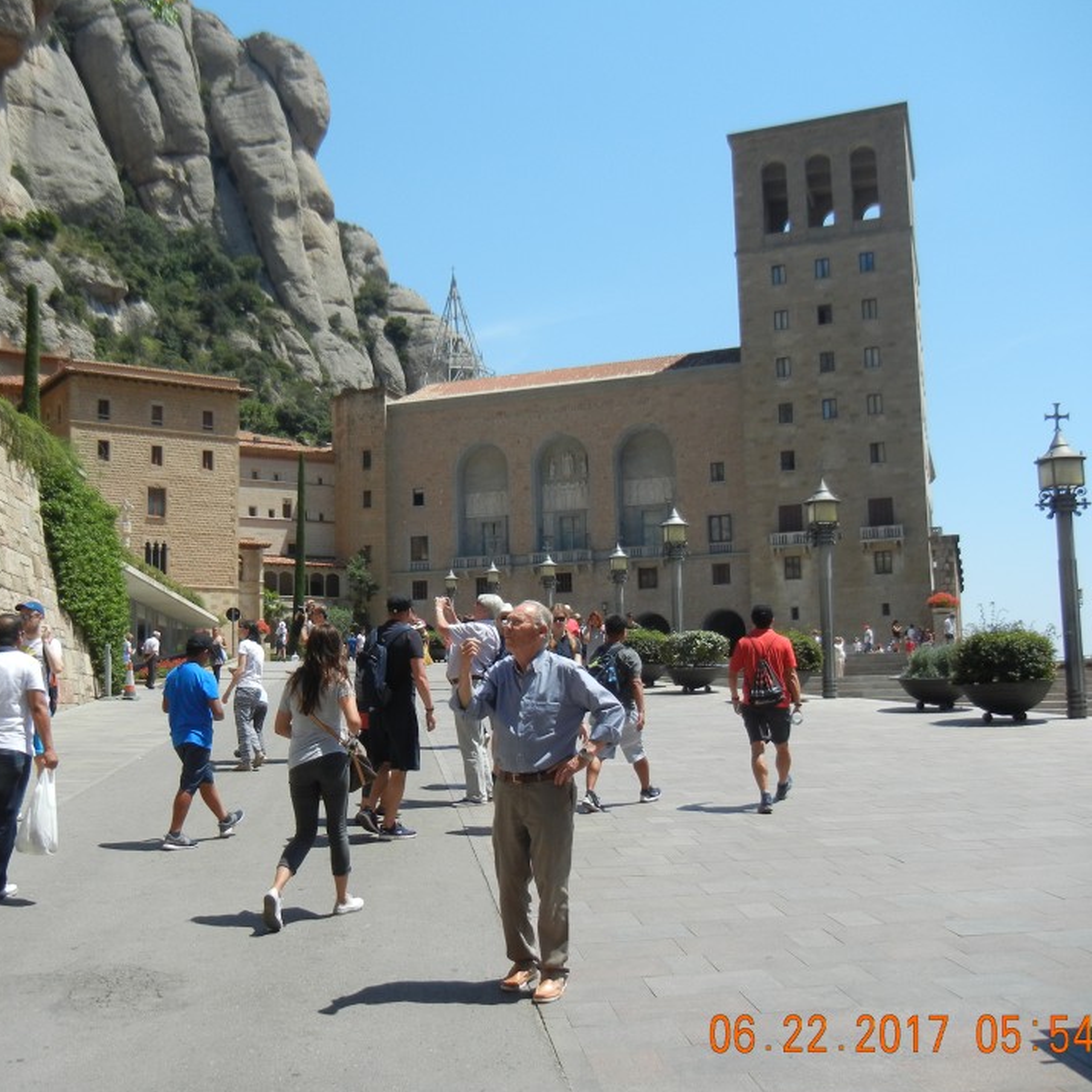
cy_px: 570
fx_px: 1356
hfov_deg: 43.5
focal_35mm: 38
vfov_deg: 43.8
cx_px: 408
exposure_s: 1/349
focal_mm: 5.4
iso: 160
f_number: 7
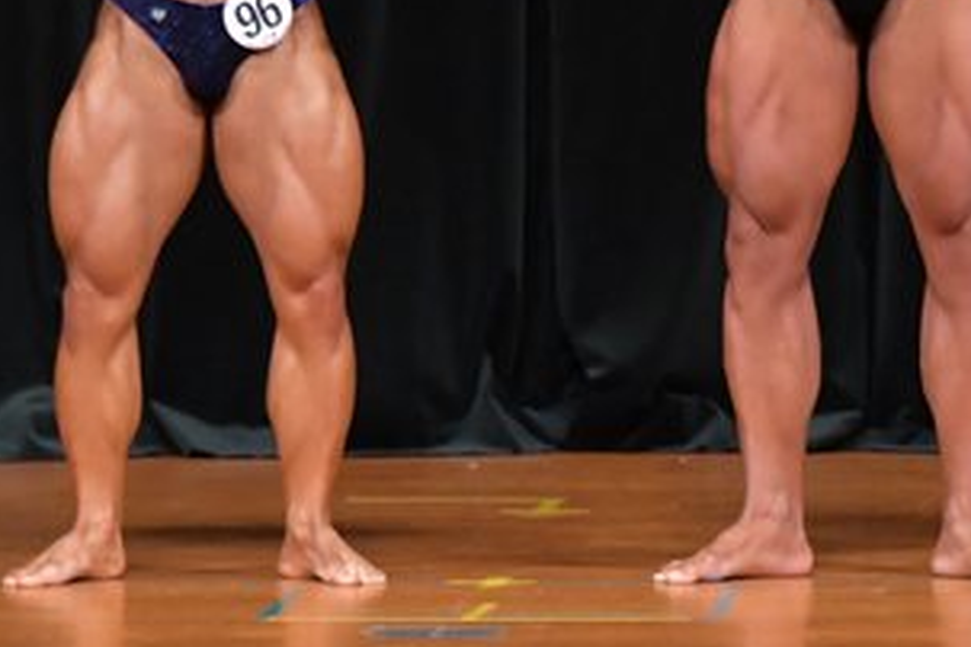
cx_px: 1062
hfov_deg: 3.4
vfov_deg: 2.2
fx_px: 16533
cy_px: 16
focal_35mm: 613
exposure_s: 1/400
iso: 5000
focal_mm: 160
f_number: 5.6
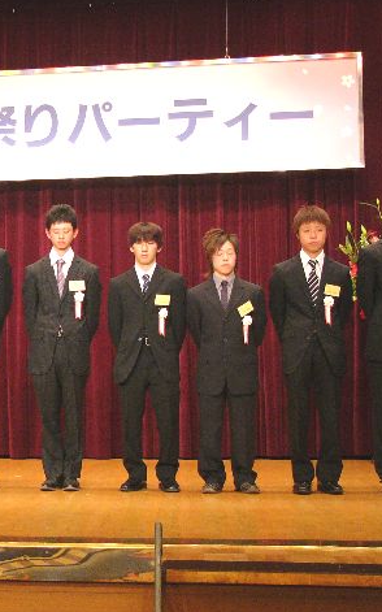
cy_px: 304
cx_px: 34
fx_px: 1034
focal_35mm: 62
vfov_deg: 33.0
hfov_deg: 20.5
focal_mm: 7.2
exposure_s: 1/40
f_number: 2.8
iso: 200
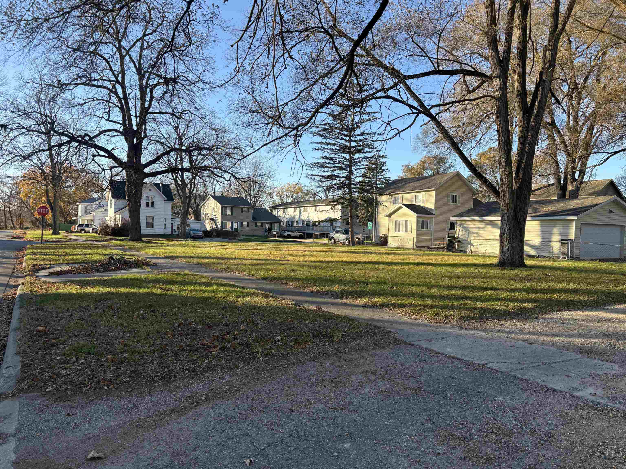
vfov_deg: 53.1
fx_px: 470
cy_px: 234
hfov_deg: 67.3
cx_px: 313
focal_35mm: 26
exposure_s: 1/920
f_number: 1.6
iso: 50
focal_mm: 5.96
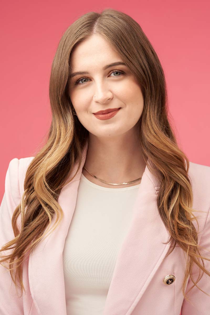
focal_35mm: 115
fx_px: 1006
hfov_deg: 11.9
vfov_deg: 17.8
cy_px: 158
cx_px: 105
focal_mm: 115
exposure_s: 1/100
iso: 100
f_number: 8
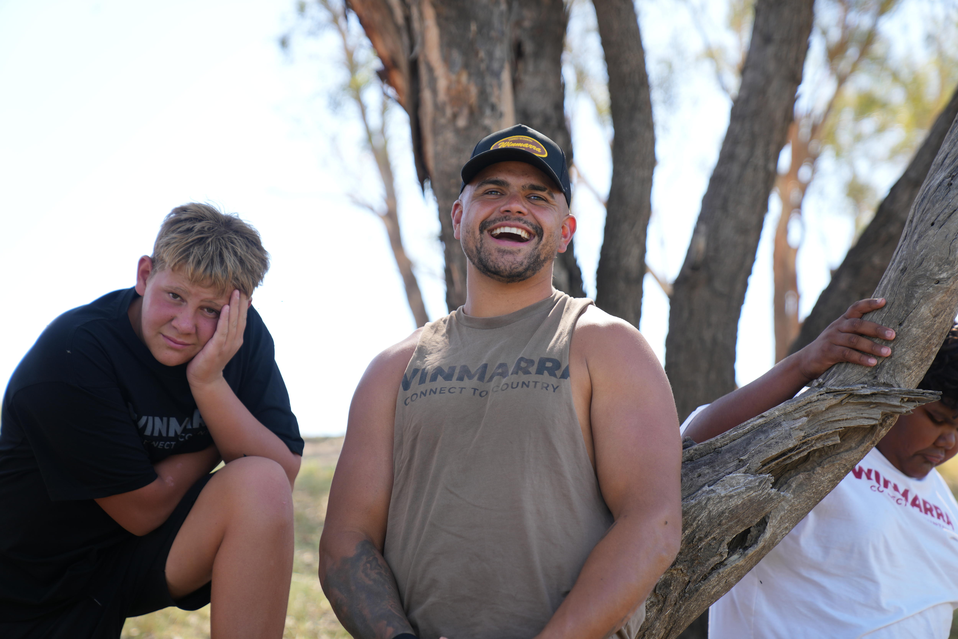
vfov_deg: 19.5
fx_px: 1863
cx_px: 479
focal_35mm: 70
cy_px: 320
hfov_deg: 28.8
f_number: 2.8
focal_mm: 70
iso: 100
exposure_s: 1/320
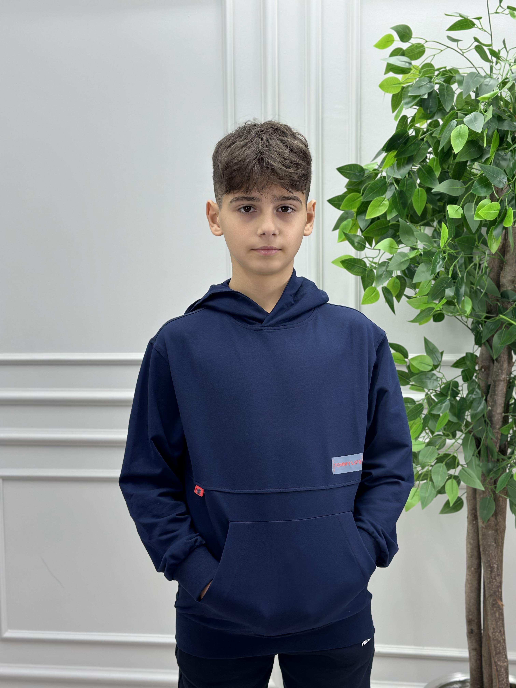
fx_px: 954
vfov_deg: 39.7
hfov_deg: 30.3
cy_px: 344
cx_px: 258
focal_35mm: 48
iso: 64
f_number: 1.78
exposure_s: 1/135
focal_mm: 6.86
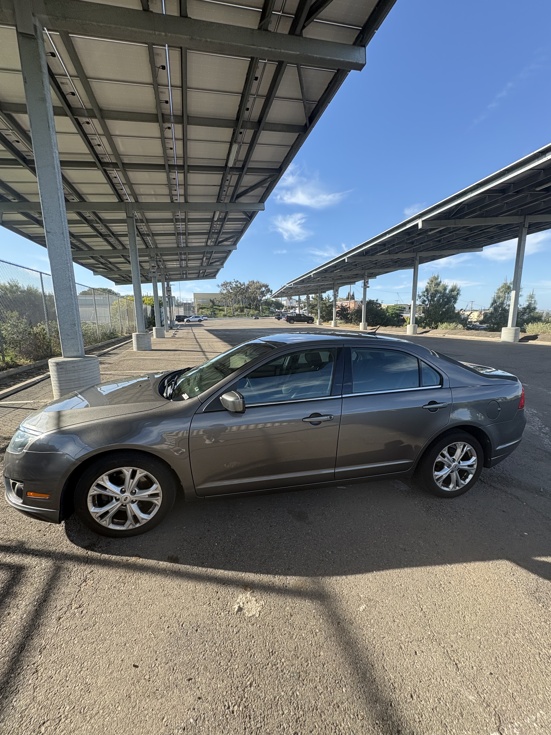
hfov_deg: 85.7
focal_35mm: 14
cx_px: 276
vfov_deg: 102.1
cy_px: 368
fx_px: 297
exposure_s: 1/720
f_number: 2.2
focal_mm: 2.22
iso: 64
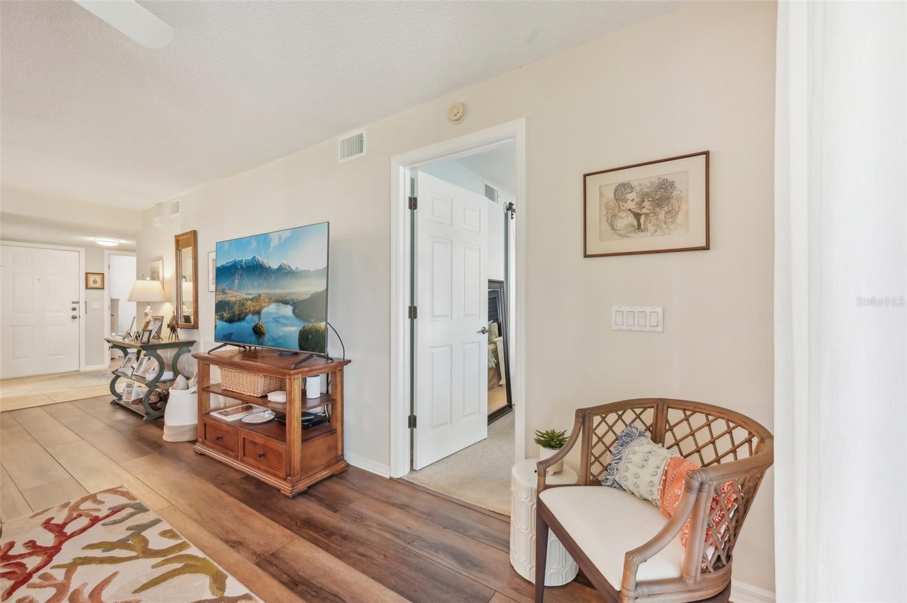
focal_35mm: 14
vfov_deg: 81.1
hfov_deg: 104.3
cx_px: 454
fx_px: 352
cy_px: 302
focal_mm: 14
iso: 400
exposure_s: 1/8
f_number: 8
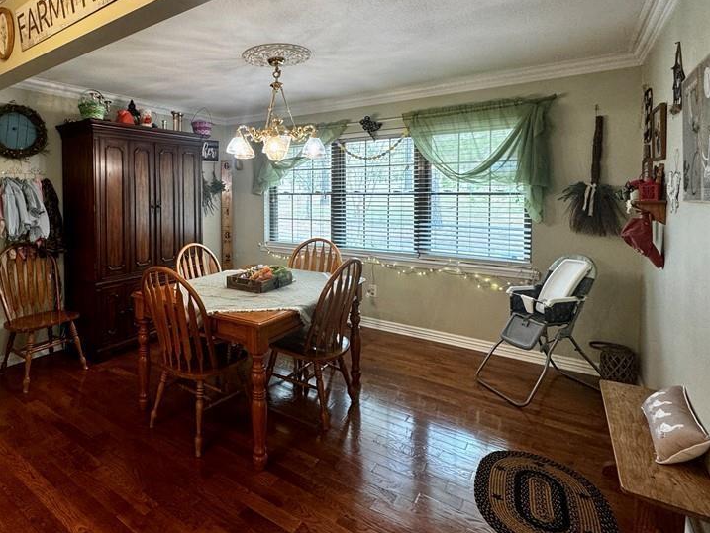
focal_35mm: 20
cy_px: 201
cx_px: 237
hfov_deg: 79.1
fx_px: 410
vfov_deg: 65.1
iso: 160
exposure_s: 1/60
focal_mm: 2.22
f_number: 2.2
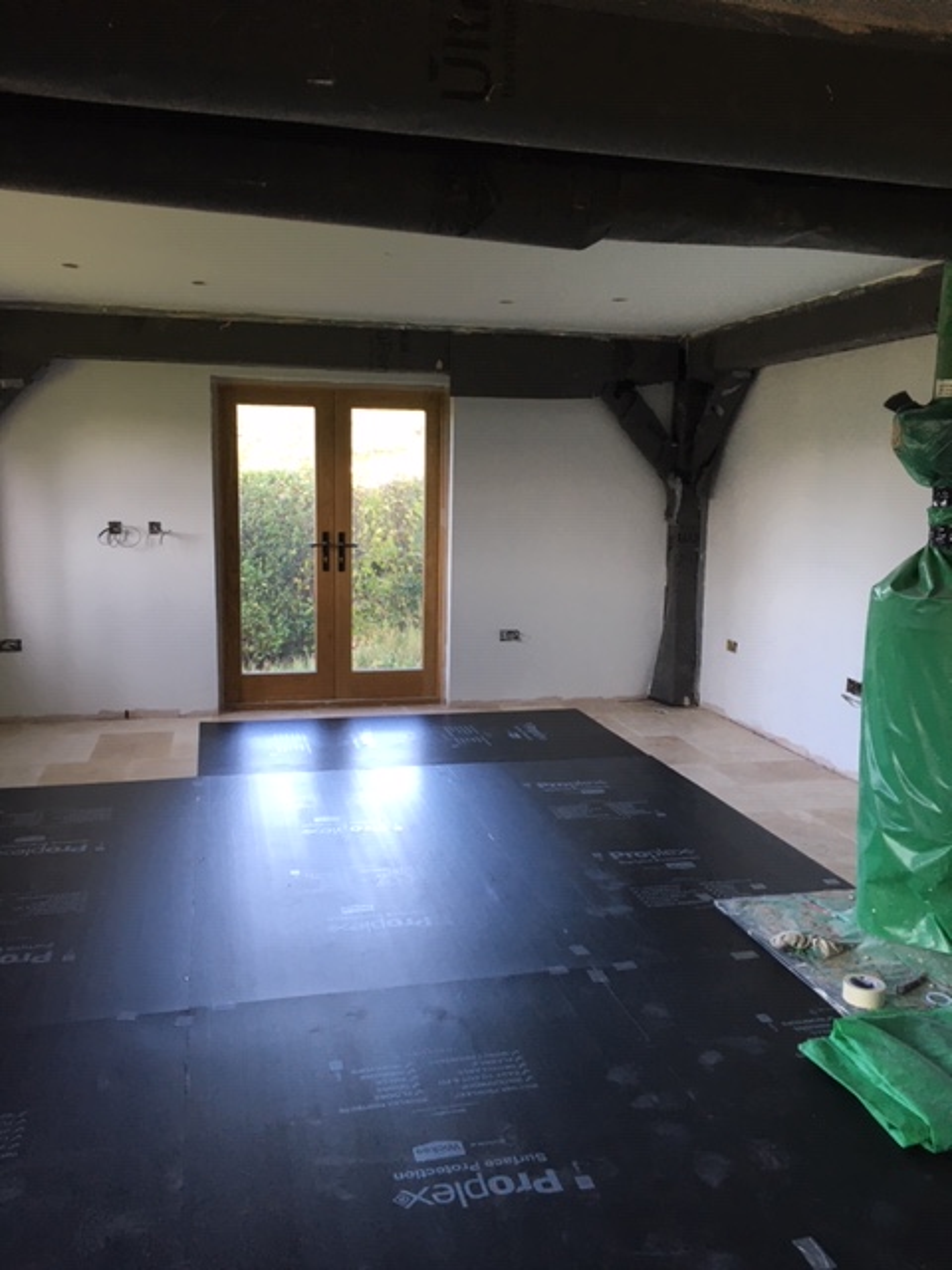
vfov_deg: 61.7
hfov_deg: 48.2
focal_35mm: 29
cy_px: 635
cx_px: 476
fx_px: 1063
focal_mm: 4.15
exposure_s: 1/33
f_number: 2.2
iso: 40
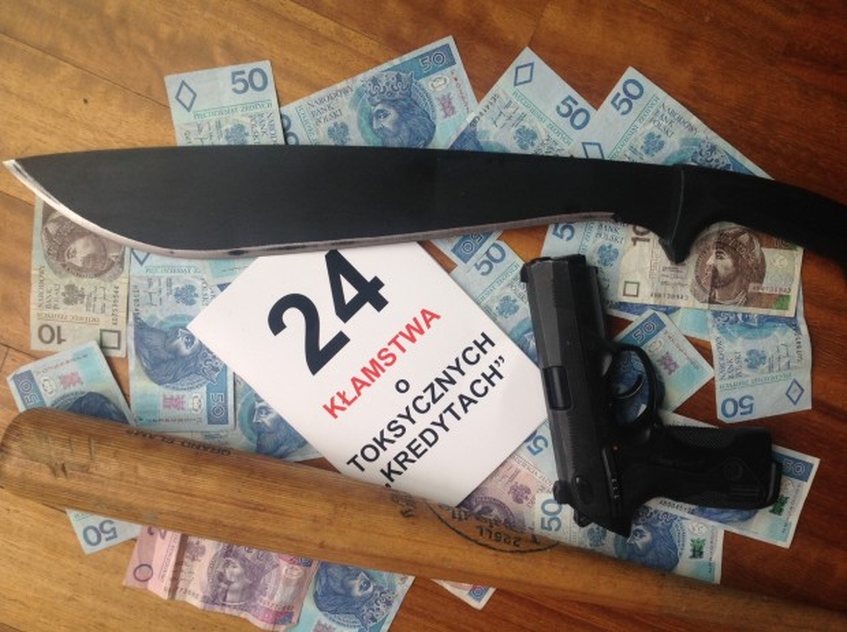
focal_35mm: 35
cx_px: 424
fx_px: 855
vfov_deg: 40.6
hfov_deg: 52.7
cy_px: 316
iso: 64
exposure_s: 1/120
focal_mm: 4.28
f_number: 2.4
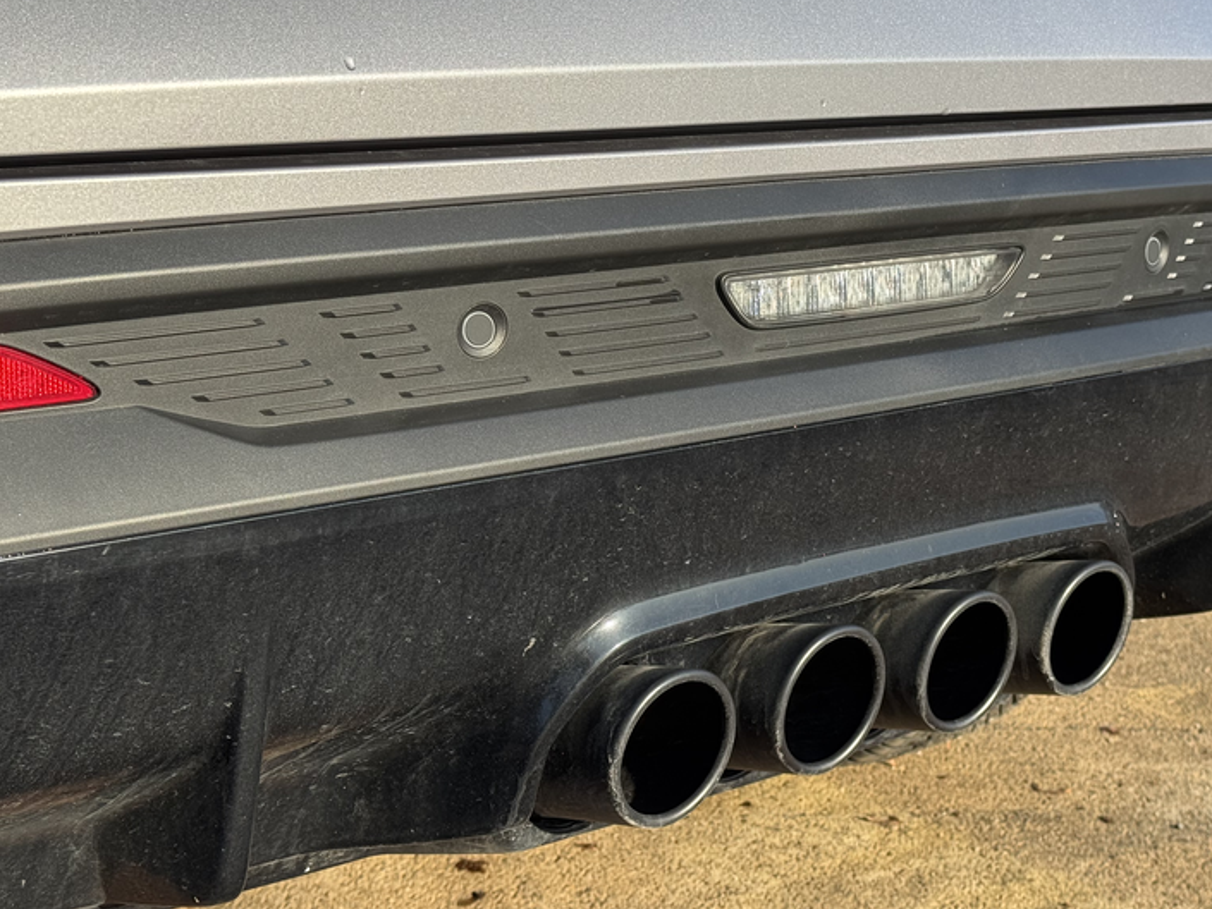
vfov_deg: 22.9
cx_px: 793
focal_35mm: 64
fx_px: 2241
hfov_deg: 30.1
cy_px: 427
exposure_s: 1/2045
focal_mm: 6.76
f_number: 1.78
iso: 64
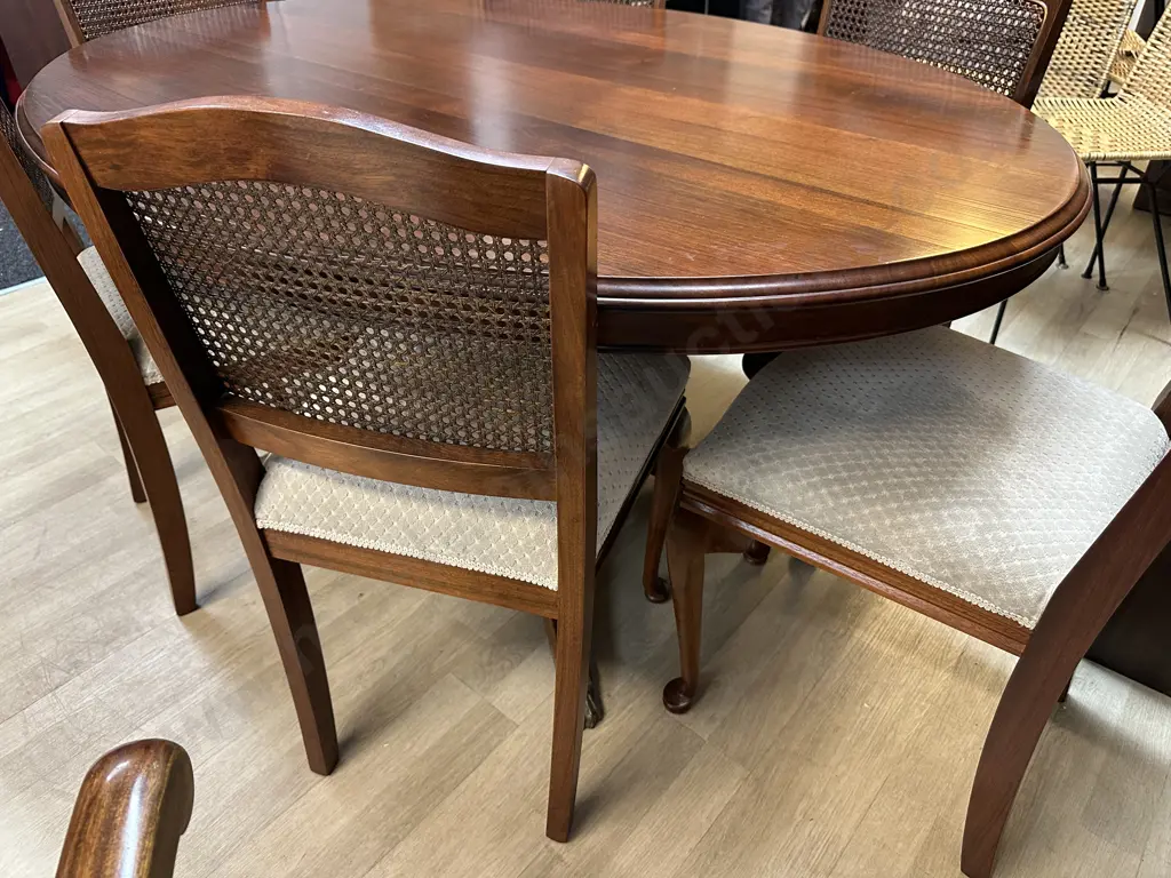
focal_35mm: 24
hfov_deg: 71.6
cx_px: 586
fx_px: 812
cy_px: 439
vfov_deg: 56.8
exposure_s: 1/50
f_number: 1.78
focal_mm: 6.86
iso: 400
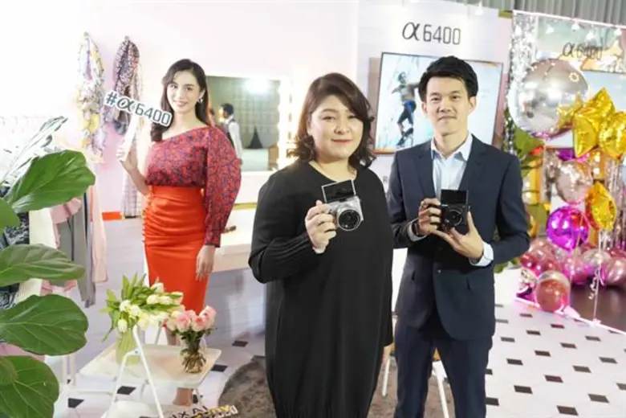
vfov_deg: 40.0
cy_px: 209
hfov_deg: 57.2
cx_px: 313
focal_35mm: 33
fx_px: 574
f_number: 4.5
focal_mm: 33
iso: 1600
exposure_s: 1/50
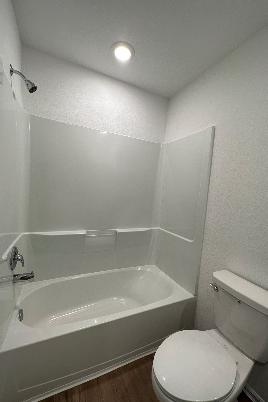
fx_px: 167
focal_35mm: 15
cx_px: 134
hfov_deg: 77.3
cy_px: 204
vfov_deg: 100.4
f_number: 2.2
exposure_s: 1/120
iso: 125
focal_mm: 2.22
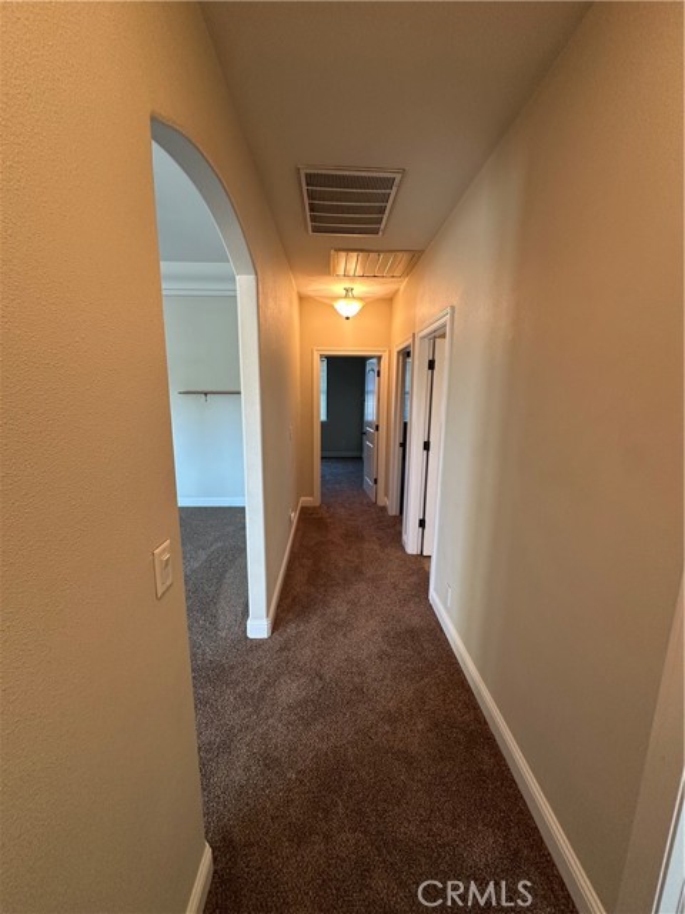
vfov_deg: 102.1
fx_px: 369
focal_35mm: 14
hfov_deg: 85.7
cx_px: 342
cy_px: 457
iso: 160
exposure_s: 1/60
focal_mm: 2.22
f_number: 2.2
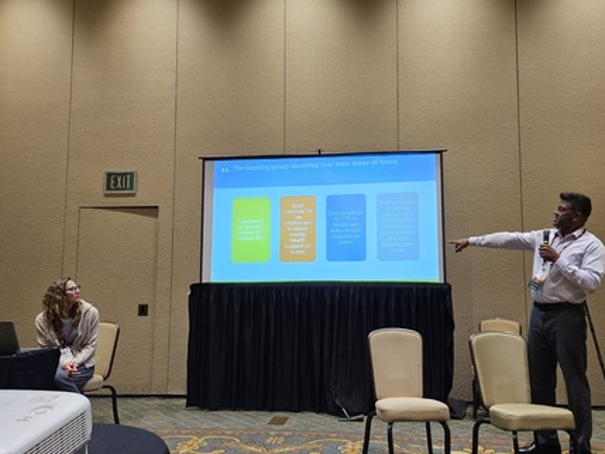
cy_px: 221
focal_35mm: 30
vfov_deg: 46.8
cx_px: 341
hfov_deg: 59.7
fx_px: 524
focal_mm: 5.4
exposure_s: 1/72
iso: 100
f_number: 1.8
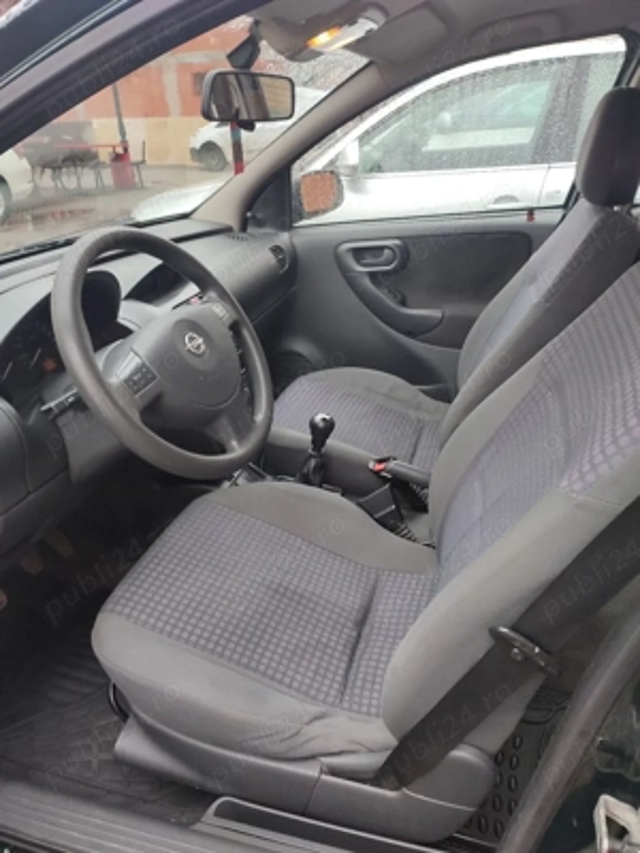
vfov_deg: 69.4
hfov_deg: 54.9
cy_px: 426
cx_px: 320
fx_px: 616
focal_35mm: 25
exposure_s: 1/33
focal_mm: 6.04
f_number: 1.9
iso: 129
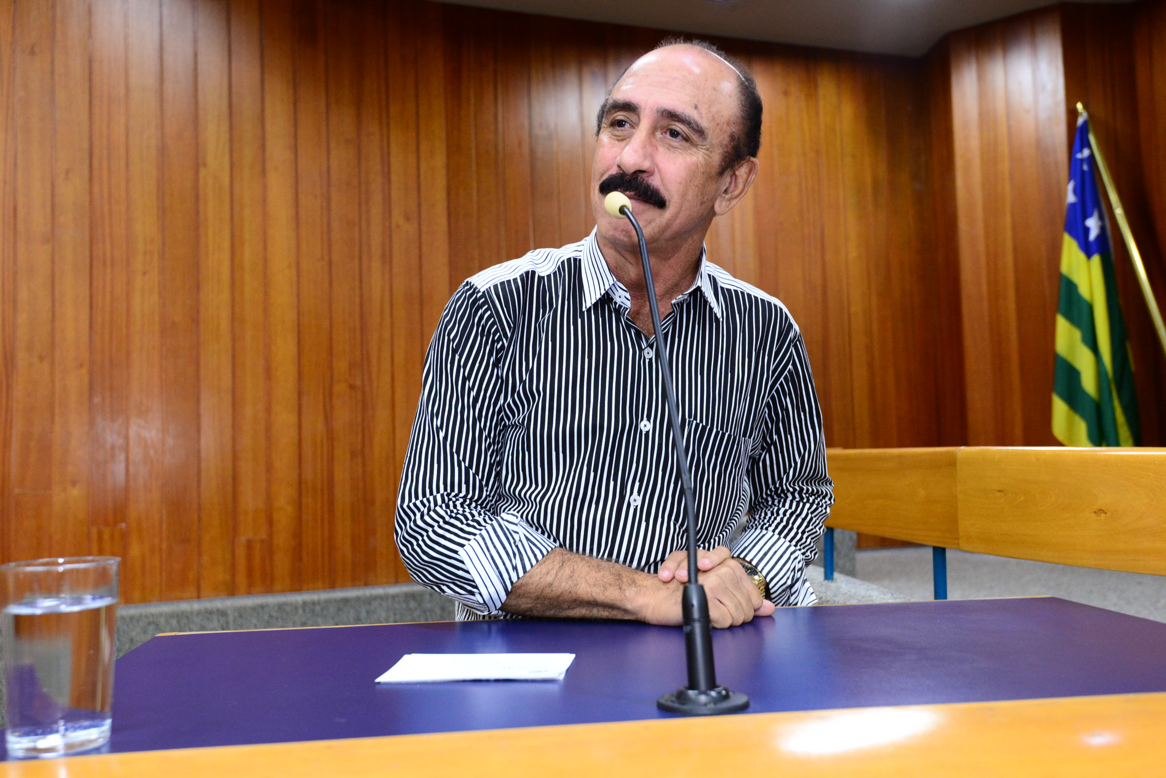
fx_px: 1134
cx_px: 583
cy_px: 389
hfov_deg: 54.4
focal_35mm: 35
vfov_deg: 37.9
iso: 2500
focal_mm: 35
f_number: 5
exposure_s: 1/60
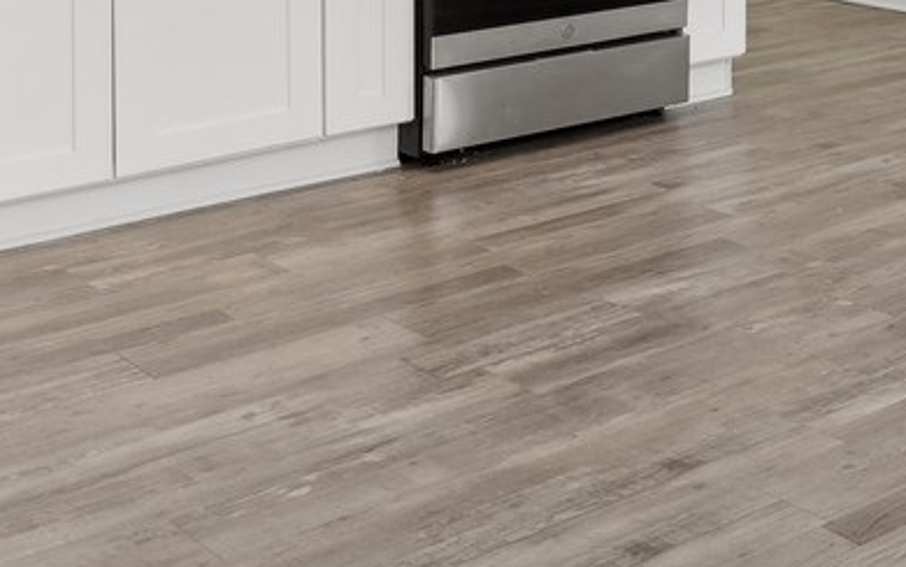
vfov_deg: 16.5
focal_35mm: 71
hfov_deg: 25.9
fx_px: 1754
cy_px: -321
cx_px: 1090
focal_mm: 17
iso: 320
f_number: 8
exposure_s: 1/40
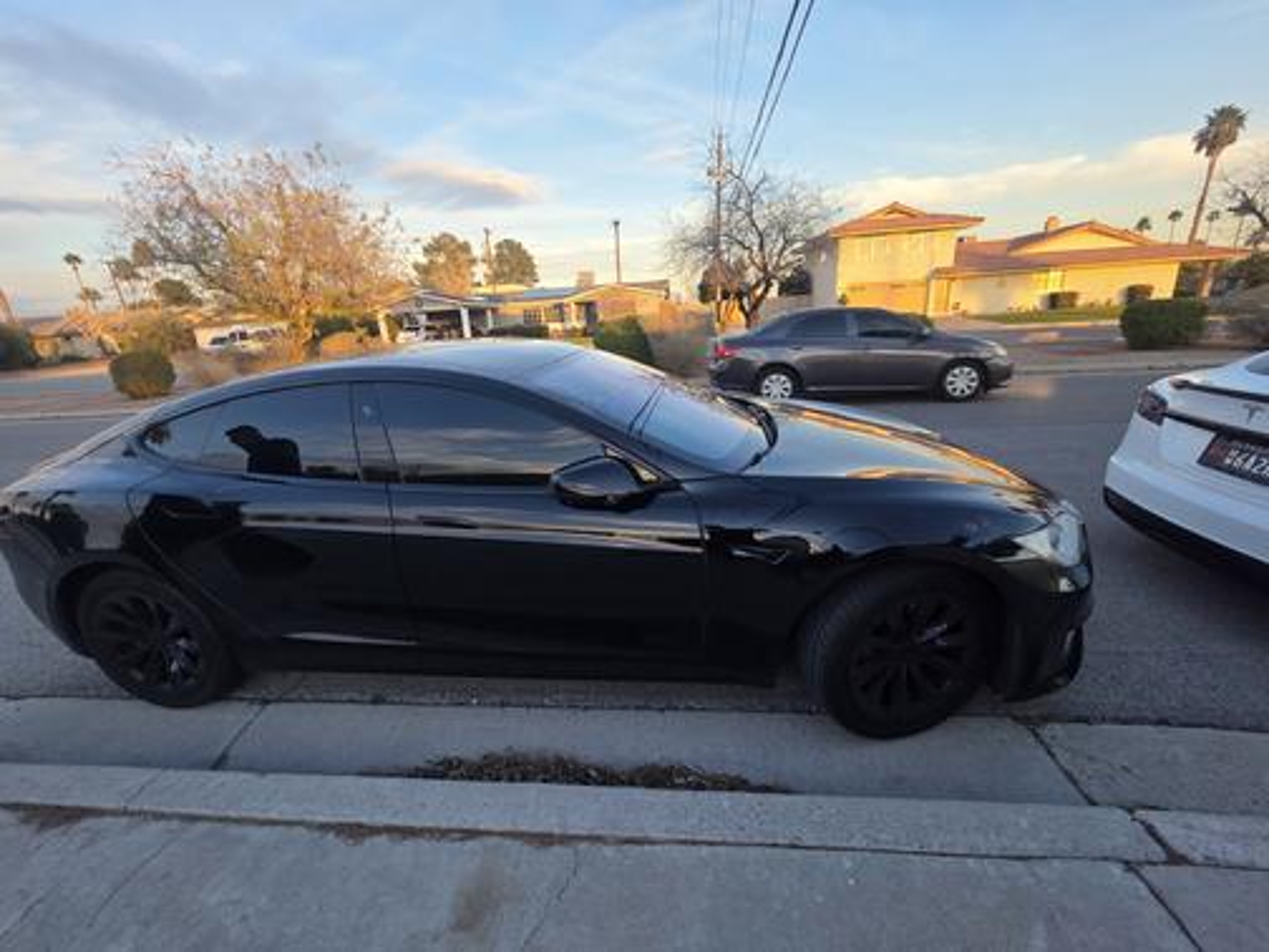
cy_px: 476
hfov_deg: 106.2
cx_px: 634
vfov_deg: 89.9
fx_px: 477
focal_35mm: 13
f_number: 1.9
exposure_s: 1/255
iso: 40
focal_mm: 2.2
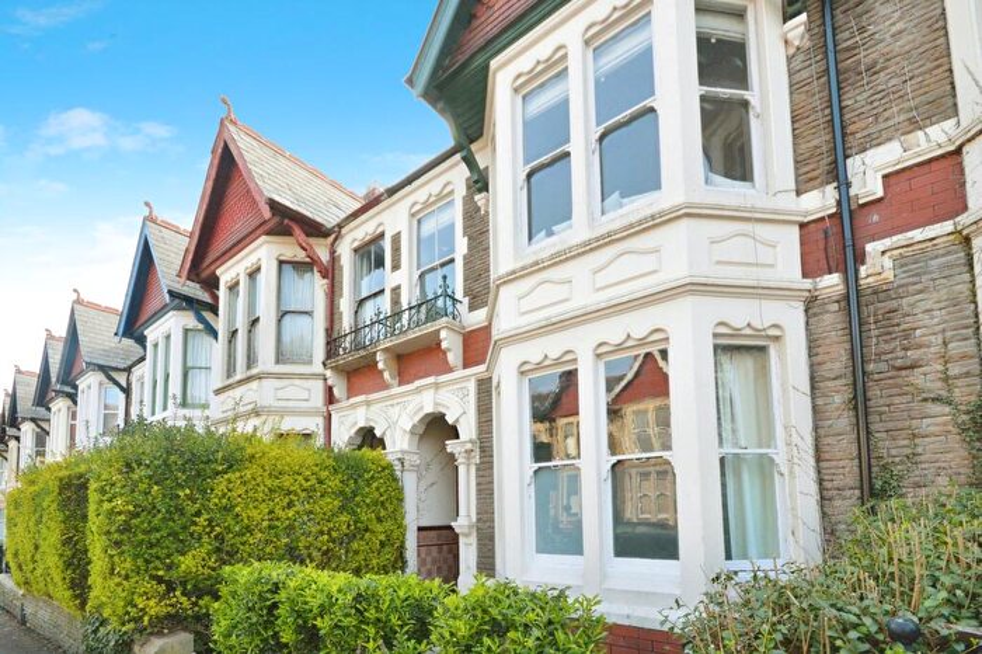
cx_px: 491
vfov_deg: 77.3
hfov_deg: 100.4
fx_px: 409
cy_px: 327
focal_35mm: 15
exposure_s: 1/320
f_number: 9
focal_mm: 10
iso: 1600
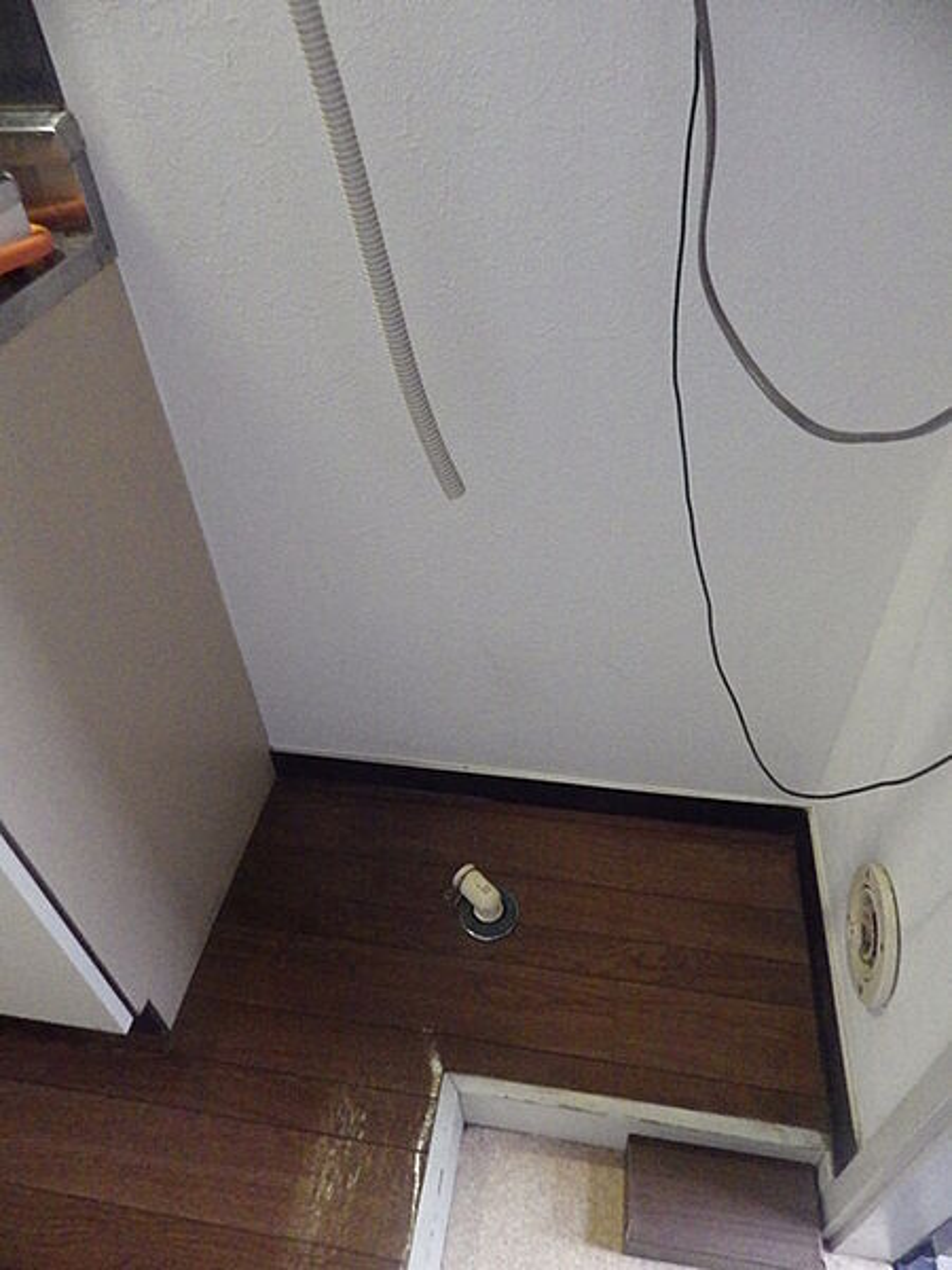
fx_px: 807
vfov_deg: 76.4
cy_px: 635
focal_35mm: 22
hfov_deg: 61.1
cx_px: 476
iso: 1600
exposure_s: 1/40
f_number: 3.1
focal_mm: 4
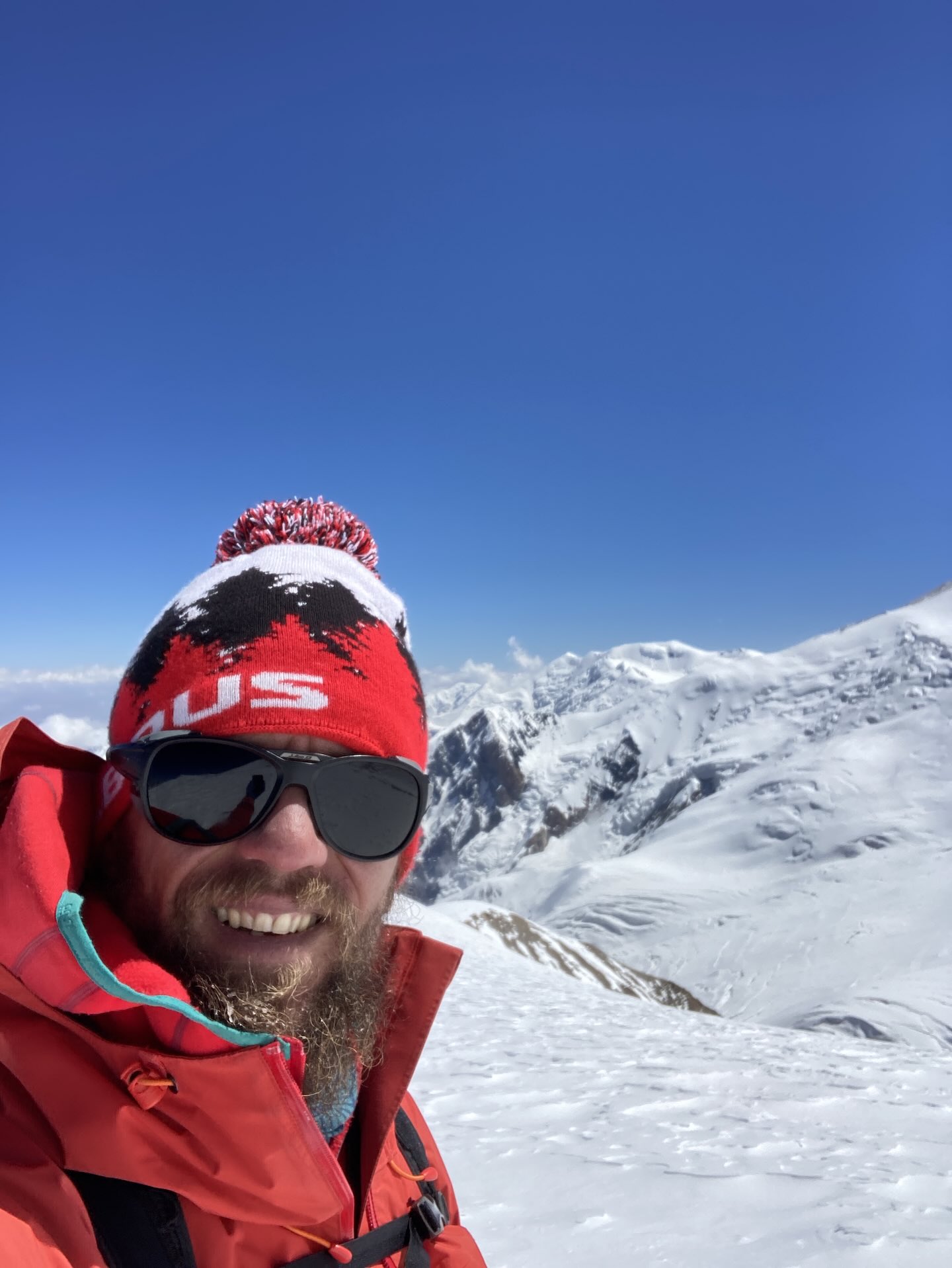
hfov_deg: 44.2
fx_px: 1172
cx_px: 476
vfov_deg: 56.8
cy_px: 634
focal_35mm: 32
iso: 20
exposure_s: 1/1185
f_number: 2.2
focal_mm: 2.87
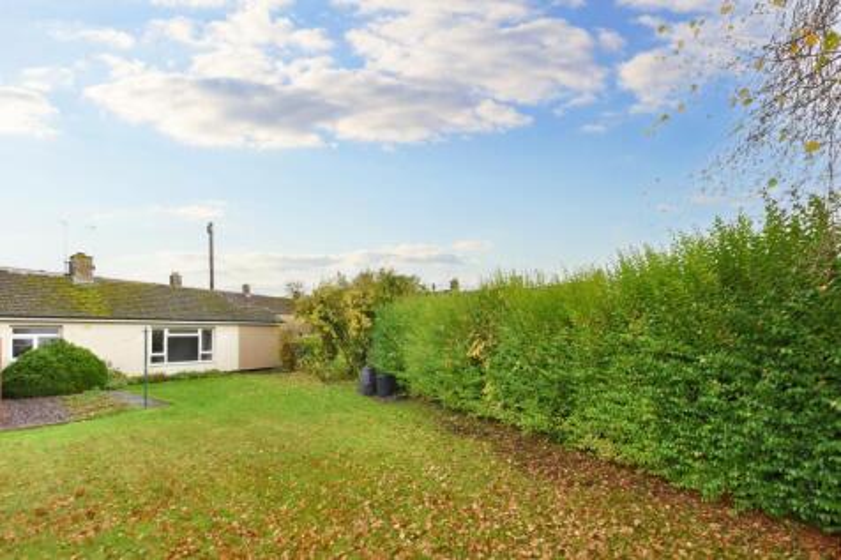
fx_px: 350
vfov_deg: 77.3
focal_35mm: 15
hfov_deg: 100.4
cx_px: 420
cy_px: 280
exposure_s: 1/250
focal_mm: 10
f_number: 5.6
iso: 220
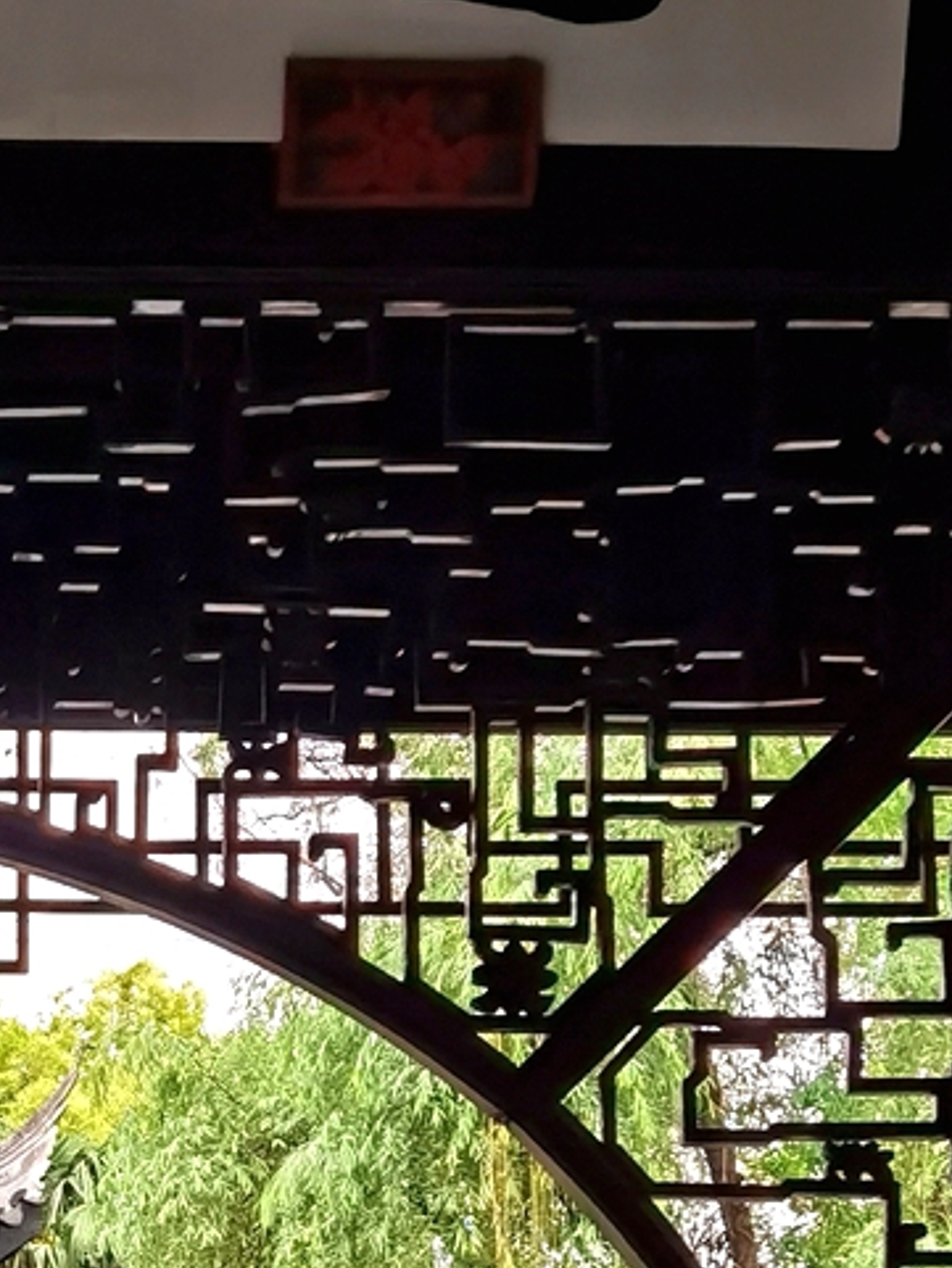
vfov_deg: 11.4
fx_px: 6341
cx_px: -332
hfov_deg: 8.5
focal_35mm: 173
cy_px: 1051
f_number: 1.9
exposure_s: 1/377
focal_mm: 6.71
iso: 50
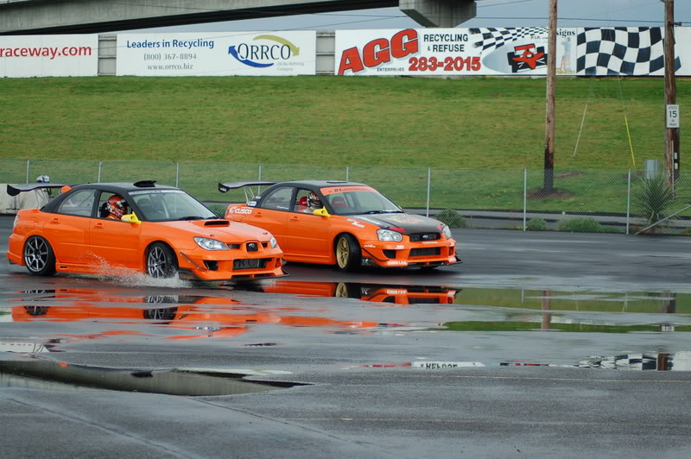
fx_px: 2014
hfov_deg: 19.5
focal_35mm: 105
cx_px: 346
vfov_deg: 13.0
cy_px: 230
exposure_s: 1/1000
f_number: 4
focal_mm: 70
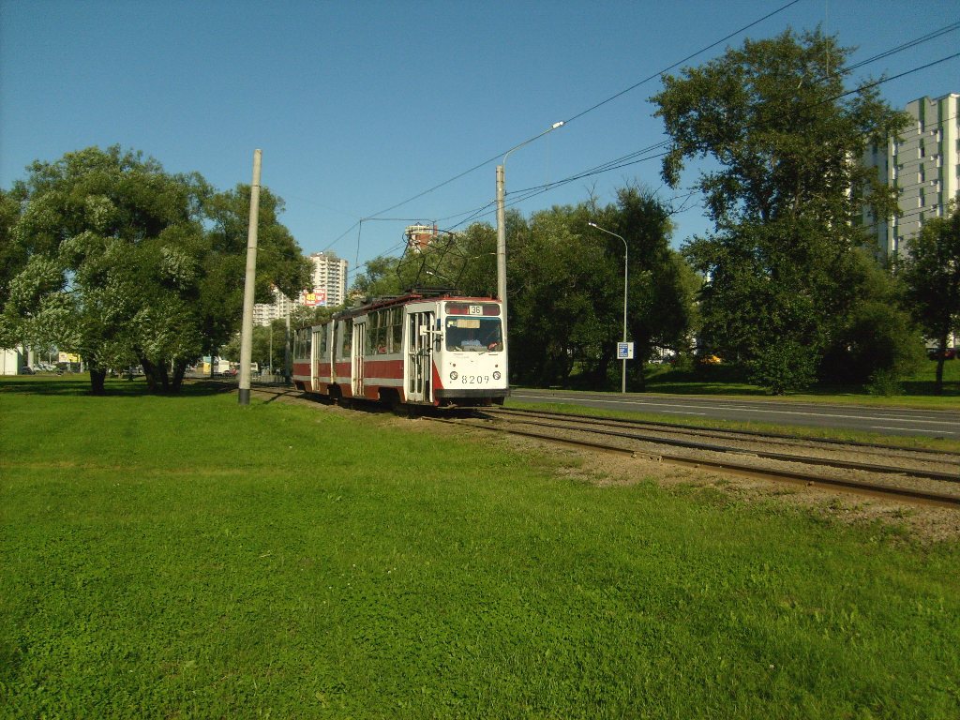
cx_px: 480
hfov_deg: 52.6
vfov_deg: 40.7
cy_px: 360
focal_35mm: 35
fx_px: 971
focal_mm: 5.8
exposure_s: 1/500
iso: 80
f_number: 7.1
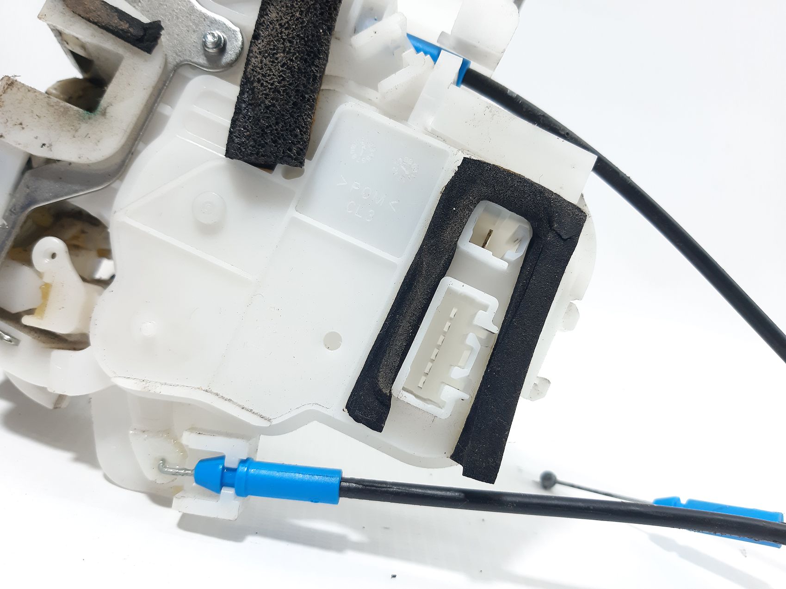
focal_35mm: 27
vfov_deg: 51.3
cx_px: 393
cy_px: 294
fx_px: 613
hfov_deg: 65.3
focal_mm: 3.93
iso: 100
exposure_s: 1/50
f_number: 1.7
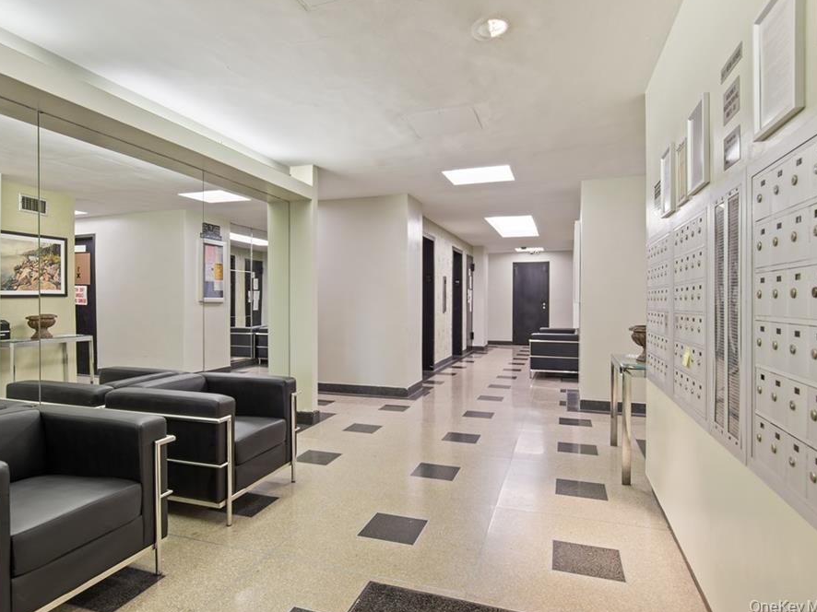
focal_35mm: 20
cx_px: 371
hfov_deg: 81.6
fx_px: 472
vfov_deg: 65.9
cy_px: 303
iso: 100
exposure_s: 5
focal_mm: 12
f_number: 8
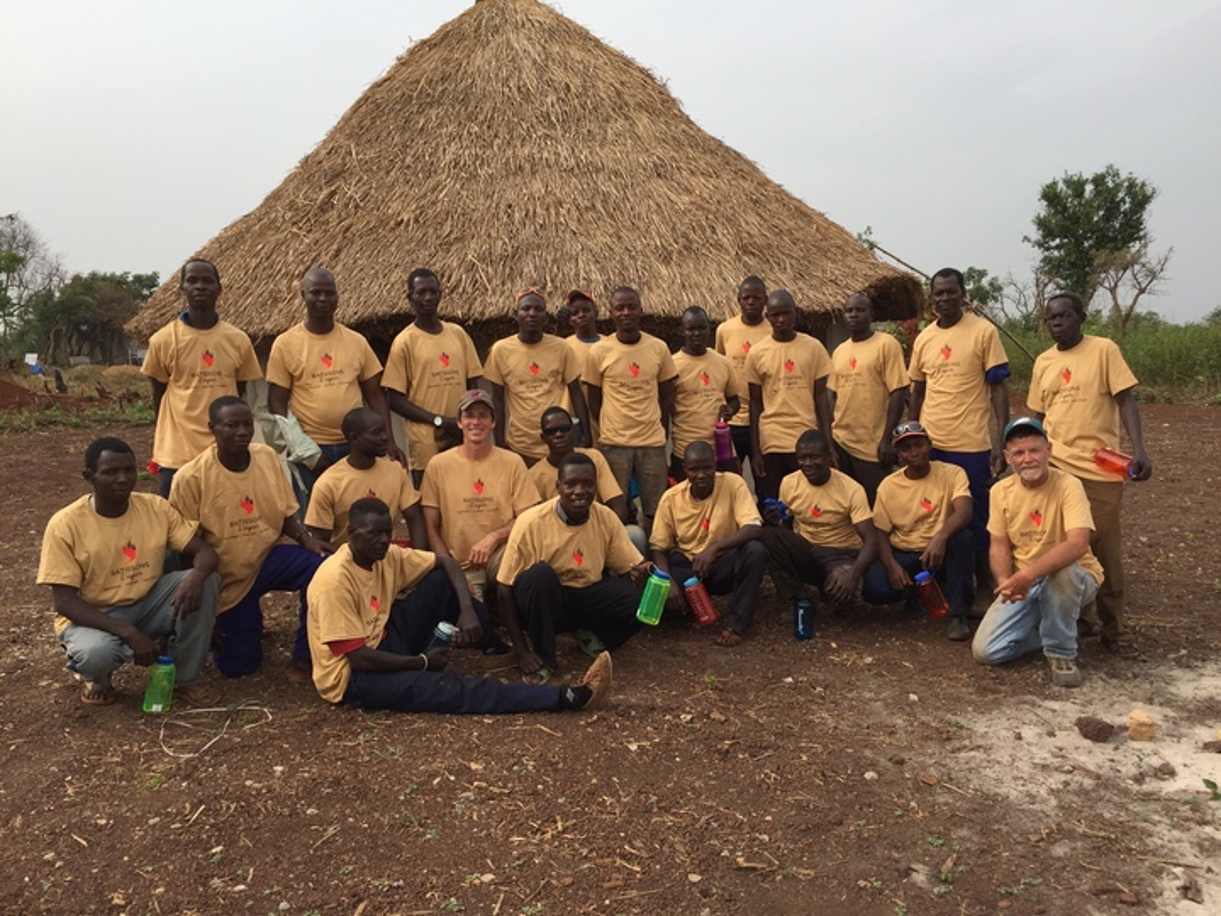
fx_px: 1023
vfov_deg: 48.2
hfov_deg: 61.7
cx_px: 610
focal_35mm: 29
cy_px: 458
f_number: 2.2
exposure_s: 1/1364
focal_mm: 4.15
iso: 32
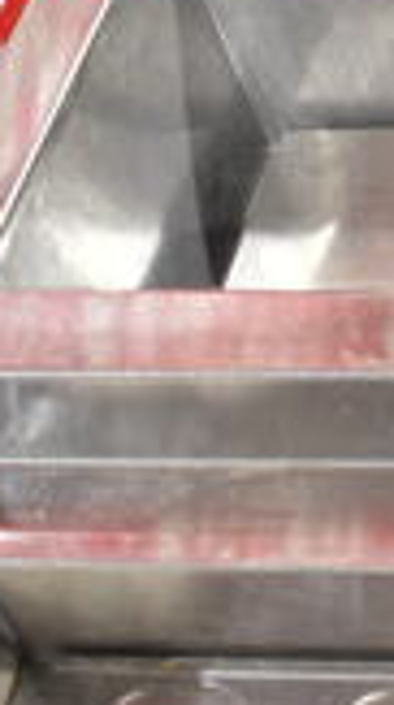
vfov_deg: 17.9
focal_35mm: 118
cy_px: 56
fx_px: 2204
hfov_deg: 8.9
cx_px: 1065
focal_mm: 20
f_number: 3.5
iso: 1000
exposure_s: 1/30
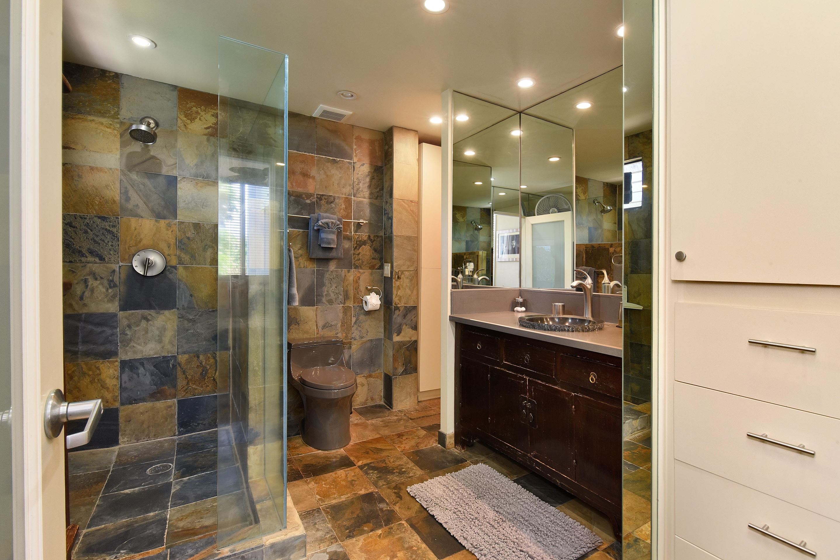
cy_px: 283
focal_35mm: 16
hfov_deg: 96.7
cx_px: 439
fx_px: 373
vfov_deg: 73.8
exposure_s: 1/60
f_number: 16
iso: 6400
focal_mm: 15
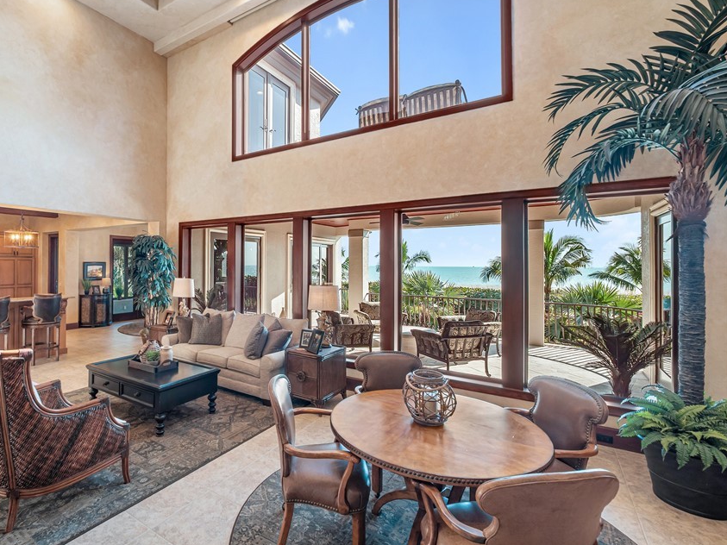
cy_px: 265
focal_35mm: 17
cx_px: 289
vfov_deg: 74.7
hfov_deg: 89.8
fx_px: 357
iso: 200
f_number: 7.1
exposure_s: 1/10
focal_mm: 7
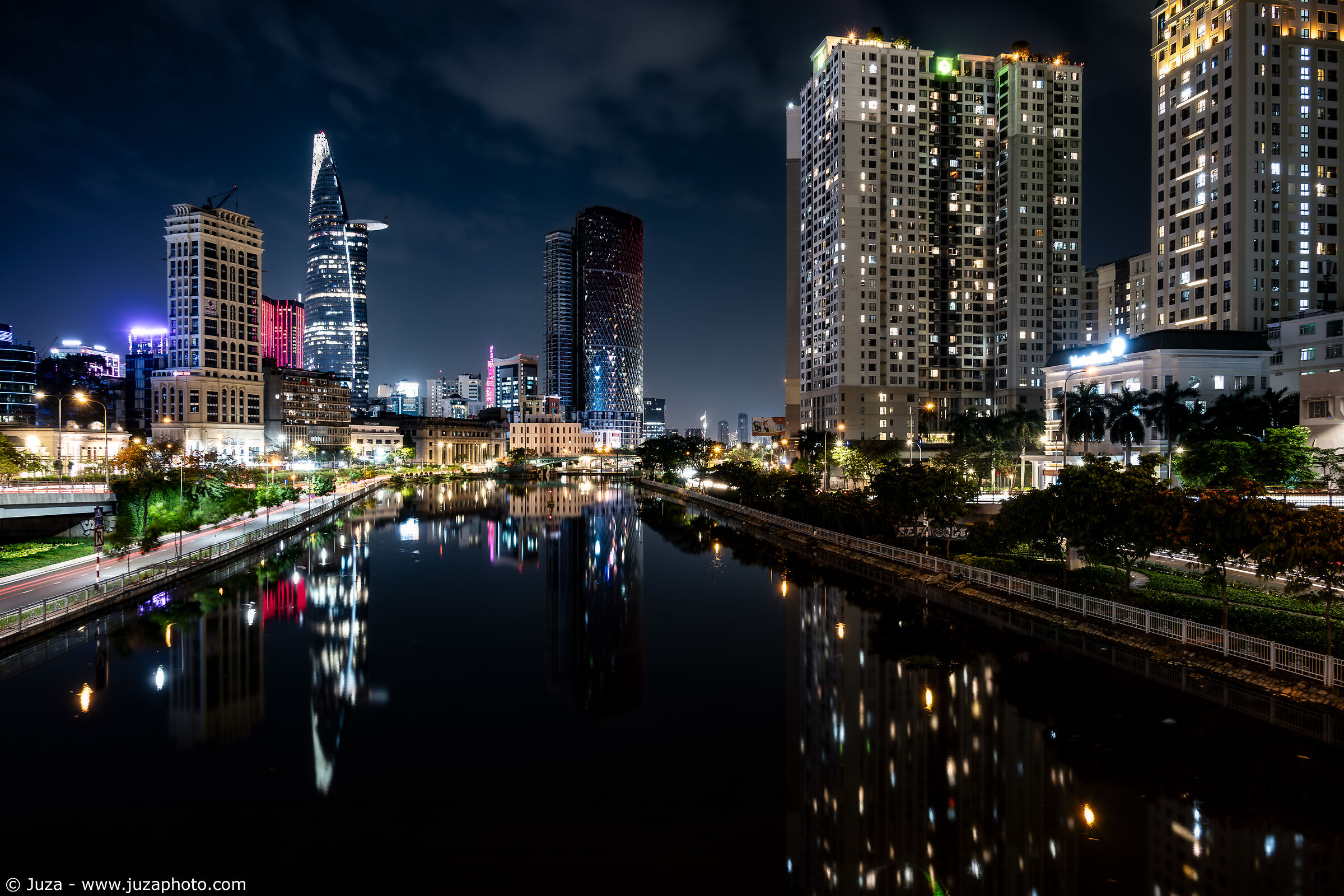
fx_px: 896
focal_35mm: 24
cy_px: 448
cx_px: 672
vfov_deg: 53.1
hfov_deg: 73.7
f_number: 8
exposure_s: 13
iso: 100
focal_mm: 24
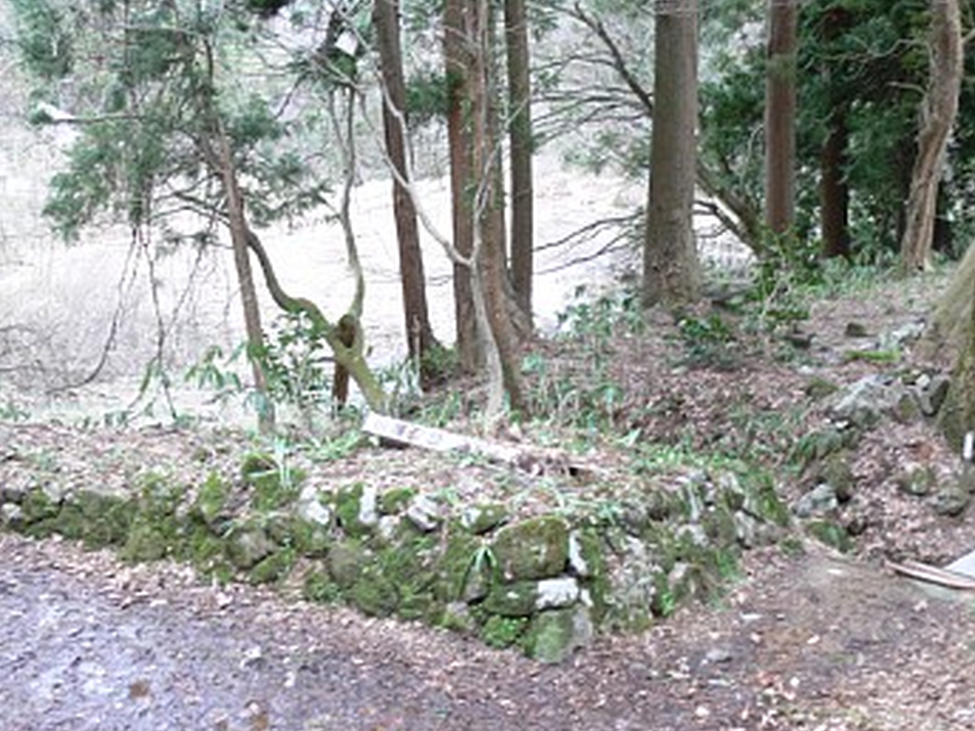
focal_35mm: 43
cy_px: 363
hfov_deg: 43.8
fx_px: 1211
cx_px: 470
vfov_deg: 33.6
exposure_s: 1/30
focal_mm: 7.9
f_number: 2.8
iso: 80
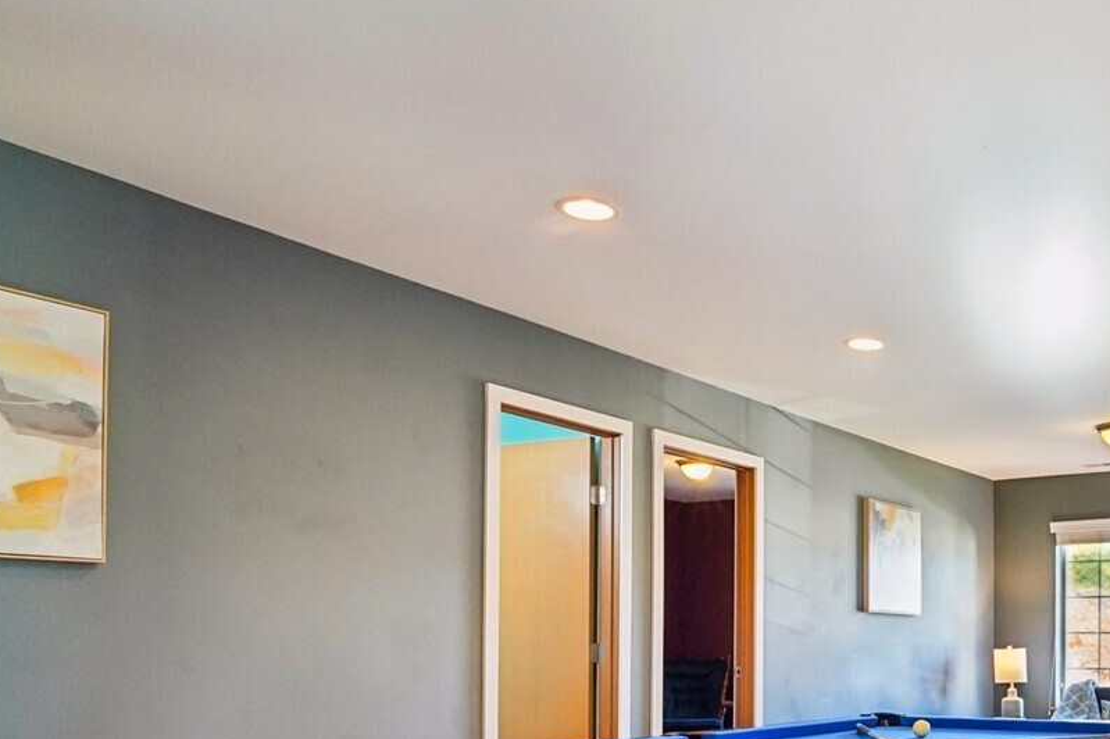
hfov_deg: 51.9
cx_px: 902
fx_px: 1048
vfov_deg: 36.1
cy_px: 687
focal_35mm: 34
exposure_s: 1/20
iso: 1600
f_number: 8
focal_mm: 16
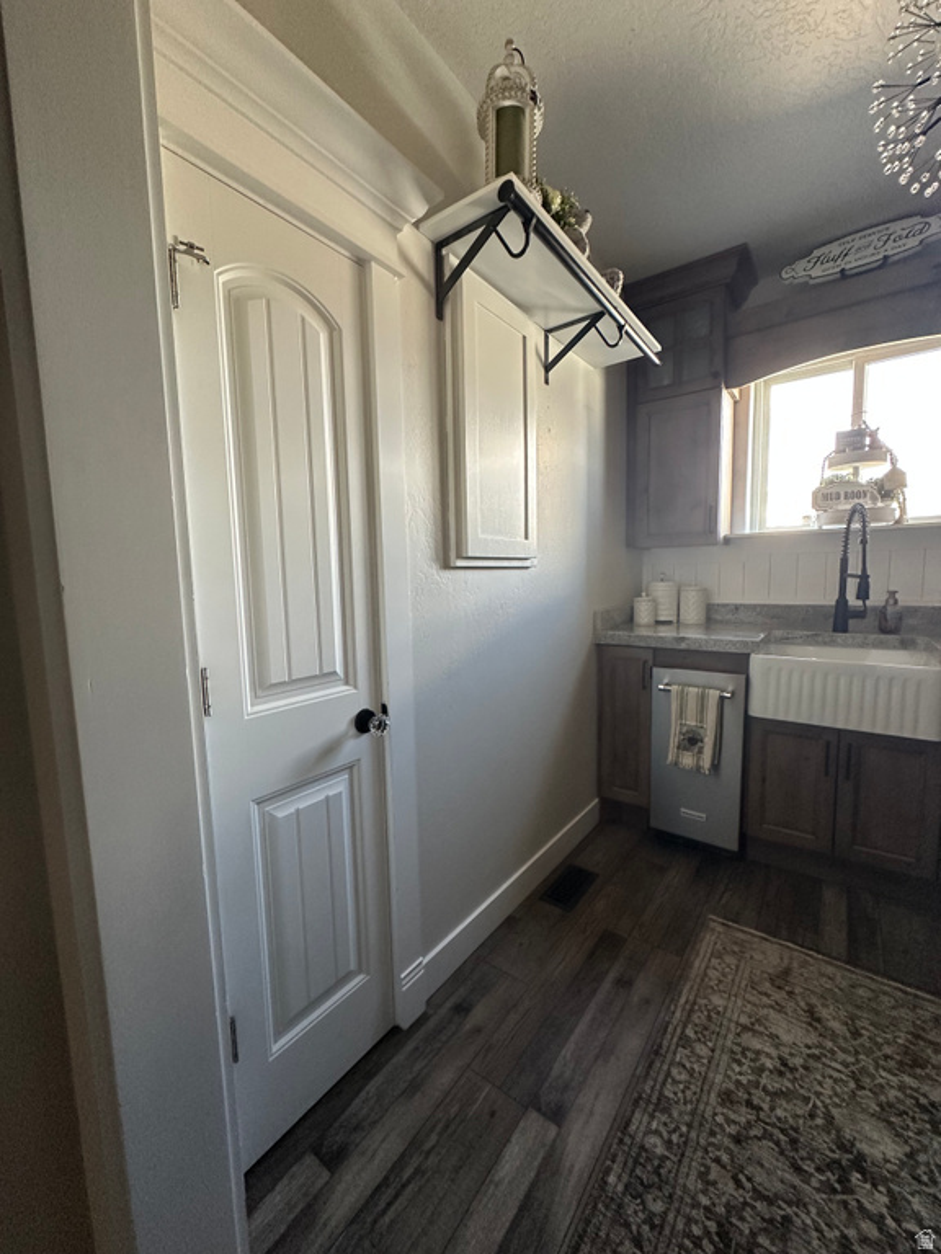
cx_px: 470
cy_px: 627
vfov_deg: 102.1
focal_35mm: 14
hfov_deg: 85.7
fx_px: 507
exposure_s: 1/99
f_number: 2.2
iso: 320
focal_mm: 2.22
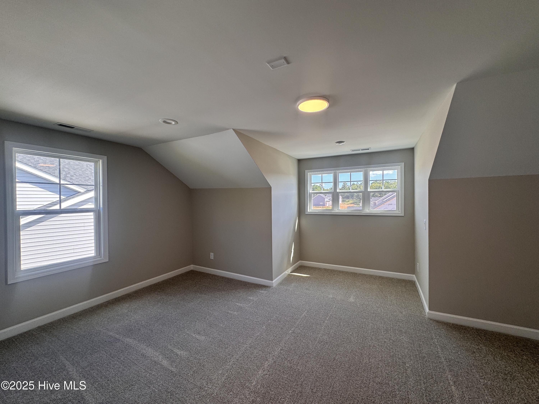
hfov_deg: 102.1
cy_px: 202
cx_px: 270
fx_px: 218
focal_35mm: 14
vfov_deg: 85.7
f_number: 2.2
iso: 40
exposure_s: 1/124
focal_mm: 2.22
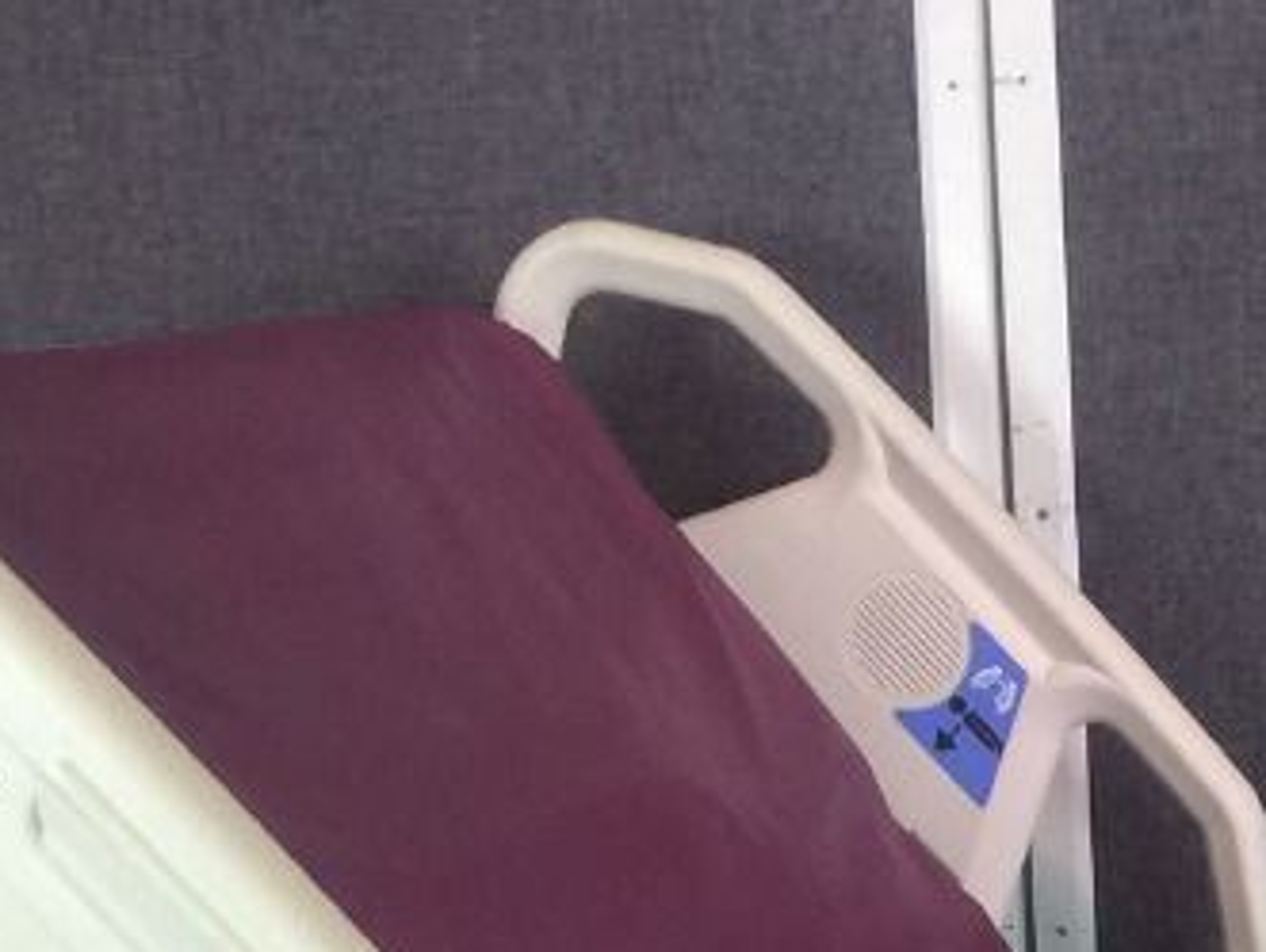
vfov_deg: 12.2
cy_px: 1701
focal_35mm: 112
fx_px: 4101
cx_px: 1759
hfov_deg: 16.4
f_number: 2.2
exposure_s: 1/15
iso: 40
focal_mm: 4.15
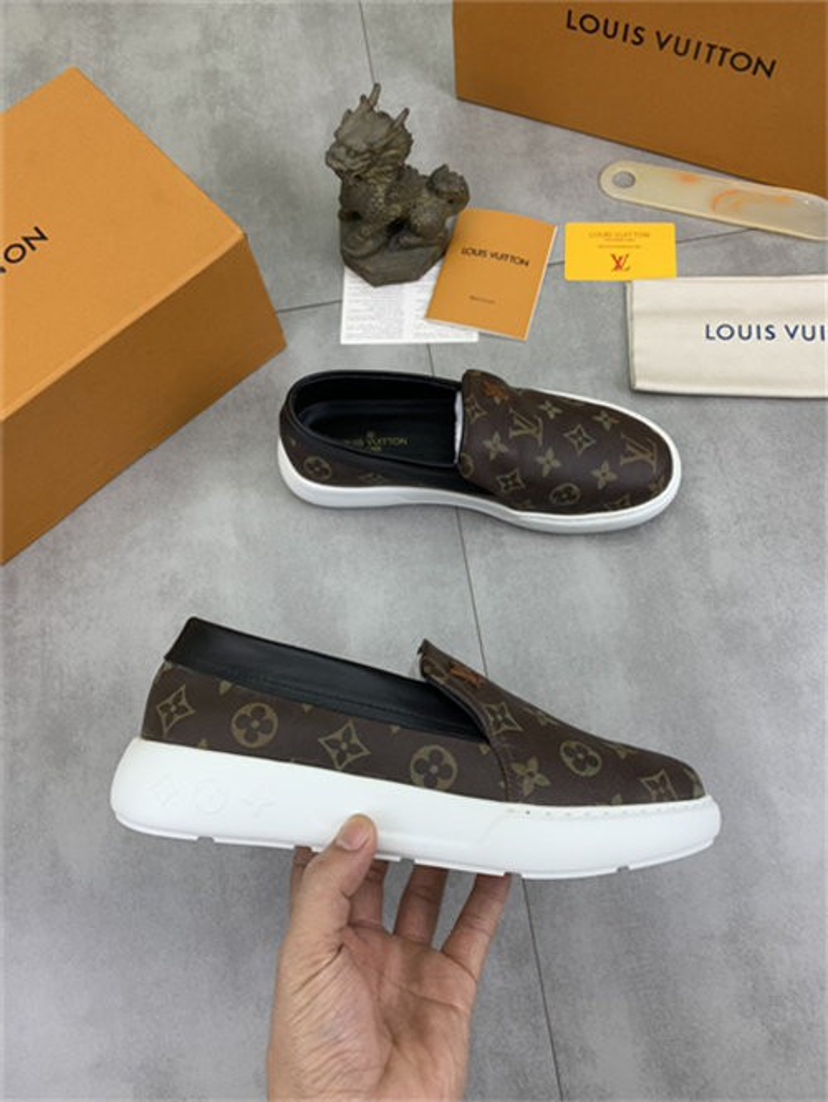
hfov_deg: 53.1
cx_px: 414
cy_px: 551
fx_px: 828
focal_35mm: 26
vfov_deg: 67.3
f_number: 1.8
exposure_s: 1/205
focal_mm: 4.25
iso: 25
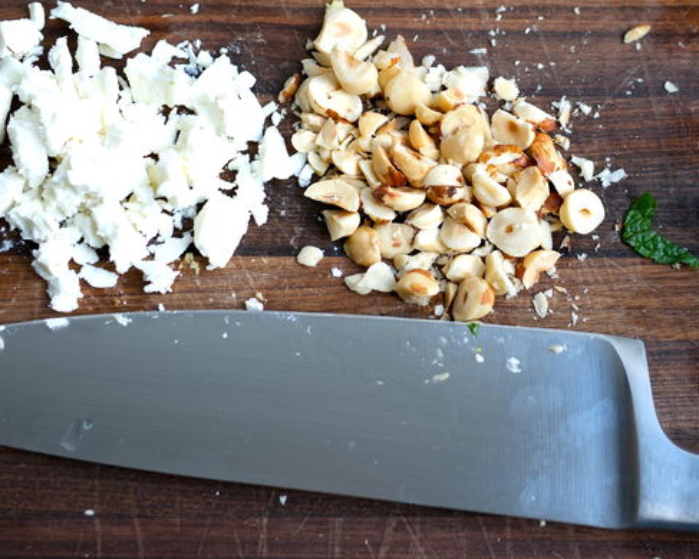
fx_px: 1345
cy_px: 227
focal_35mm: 65
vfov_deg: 23.5
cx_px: 484
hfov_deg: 28.9
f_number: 2.8
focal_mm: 30
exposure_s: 1/75
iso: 125
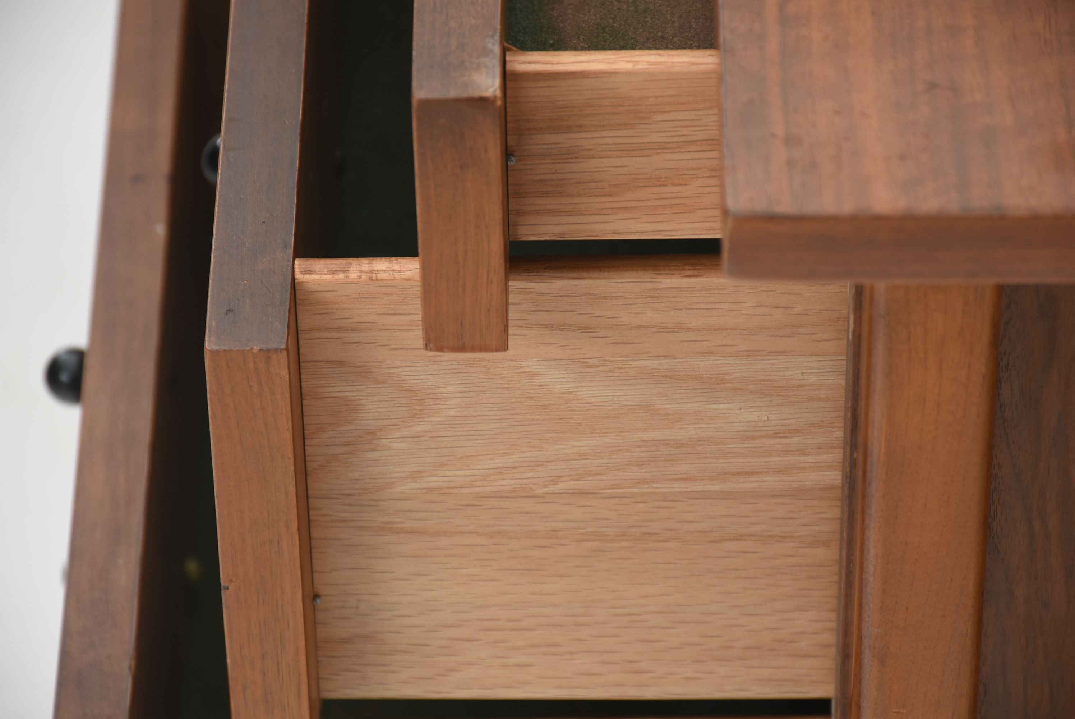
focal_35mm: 210
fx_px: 6276
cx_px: 538
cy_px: 360
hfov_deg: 9.8
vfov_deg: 6.6
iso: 200
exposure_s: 1/80
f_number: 8
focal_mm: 140
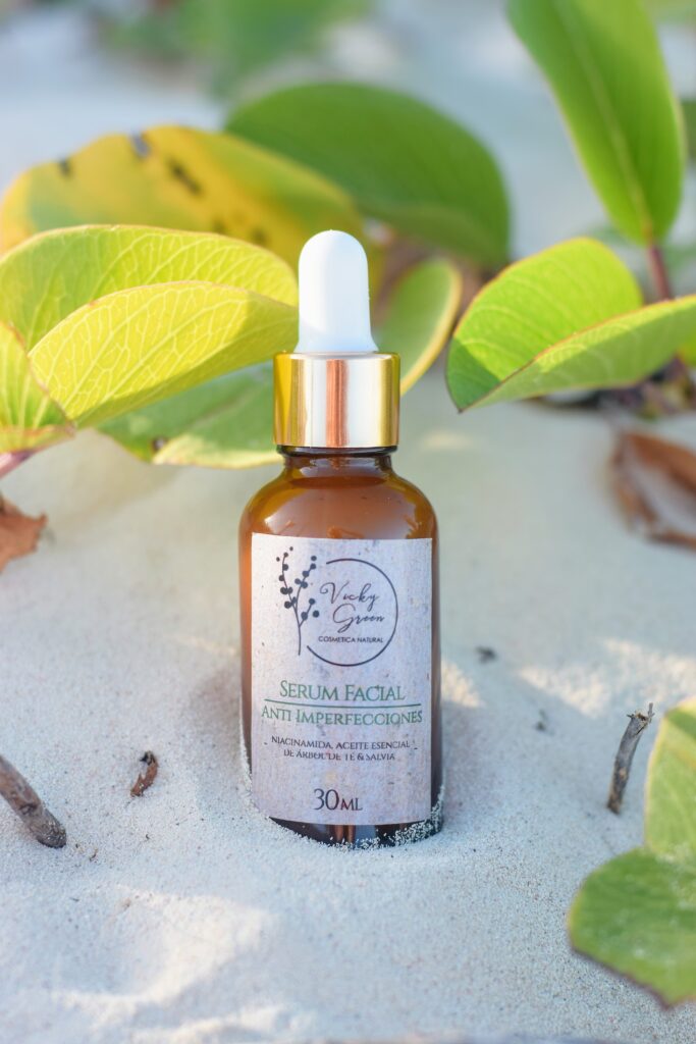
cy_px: 522
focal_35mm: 75
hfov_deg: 18.2
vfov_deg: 27.0
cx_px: 348
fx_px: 2174
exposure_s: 1/320
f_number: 5
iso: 100
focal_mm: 50
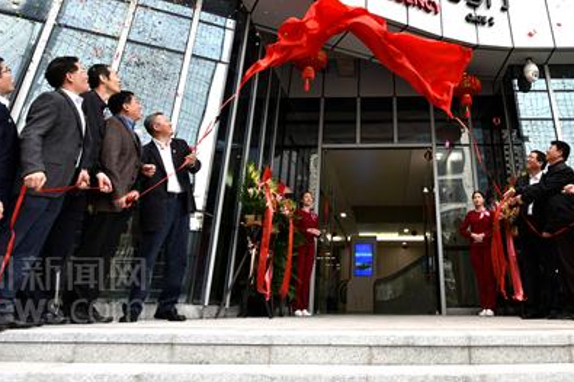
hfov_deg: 64.2
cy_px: 82
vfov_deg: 44.3
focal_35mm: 28
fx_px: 446
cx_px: 372
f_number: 5.6
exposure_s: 1/160
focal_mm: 17
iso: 320
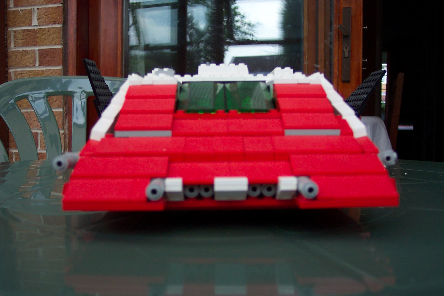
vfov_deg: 35.1
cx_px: 222
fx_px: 469
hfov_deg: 50.7
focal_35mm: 38
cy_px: 148
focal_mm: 8
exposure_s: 1/500
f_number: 2.8
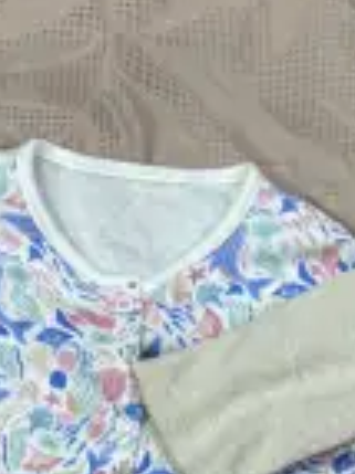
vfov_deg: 13.8
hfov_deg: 11.5
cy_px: 878
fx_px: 1725
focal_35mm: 126
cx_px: 450
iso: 200
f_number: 1.78
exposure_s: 1/100
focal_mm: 6.76
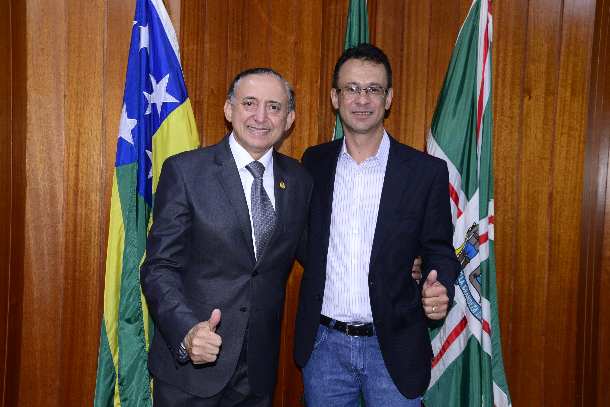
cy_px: 204
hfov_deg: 48.4
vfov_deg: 33.4
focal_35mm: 40
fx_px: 678
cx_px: 305
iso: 2500
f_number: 6.3
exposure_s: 1/60
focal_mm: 40
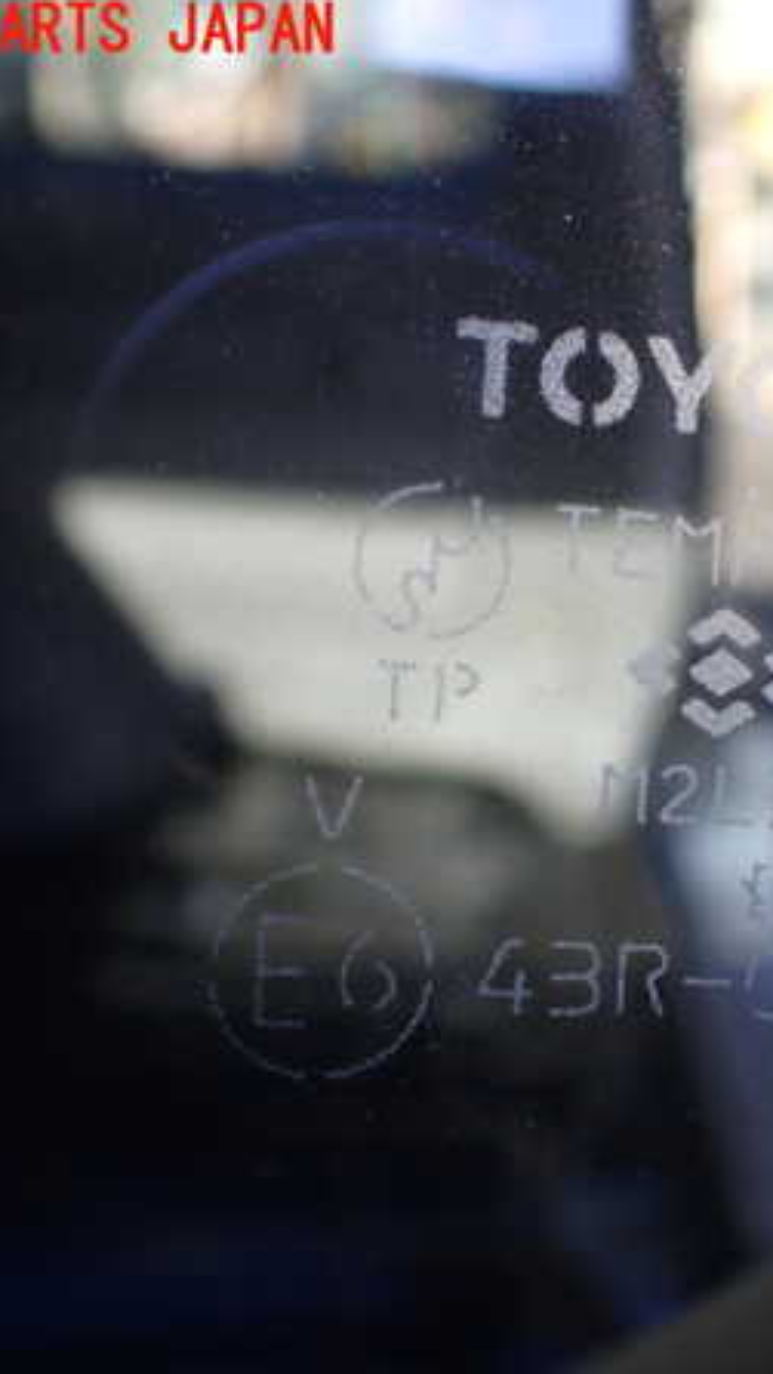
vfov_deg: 46.4
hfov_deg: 26.2
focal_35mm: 44
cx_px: 699
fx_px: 1603
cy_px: 687
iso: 160
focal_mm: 5.4
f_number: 2.3
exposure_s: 1/125
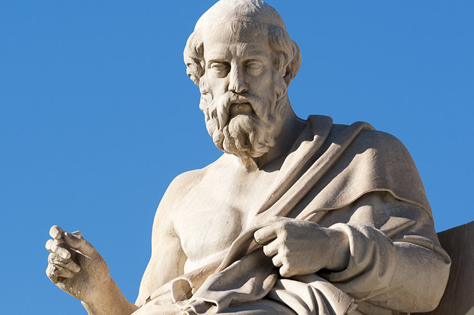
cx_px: 227
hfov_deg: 8.0
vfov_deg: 5.3
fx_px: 3402
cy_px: 166
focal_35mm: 259
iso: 100
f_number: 5.6
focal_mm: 135
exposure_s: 1/800
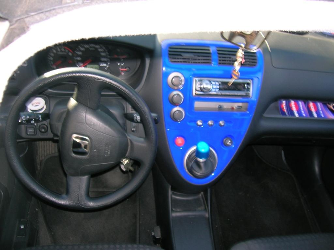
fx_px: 328
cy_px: 125
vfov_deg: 41.7
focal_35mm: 34
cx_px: 167
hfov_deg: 54.0
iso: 51
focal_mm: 5.7
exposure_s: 1/60.1
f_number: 2.9
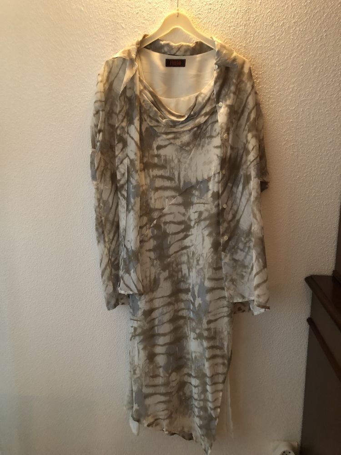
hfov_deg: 49.7
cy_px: 228
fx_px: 368
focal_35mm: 28
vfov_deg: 63.4
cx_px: 170
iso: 100
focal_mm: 3.99
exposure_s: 1/7
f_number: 1.8
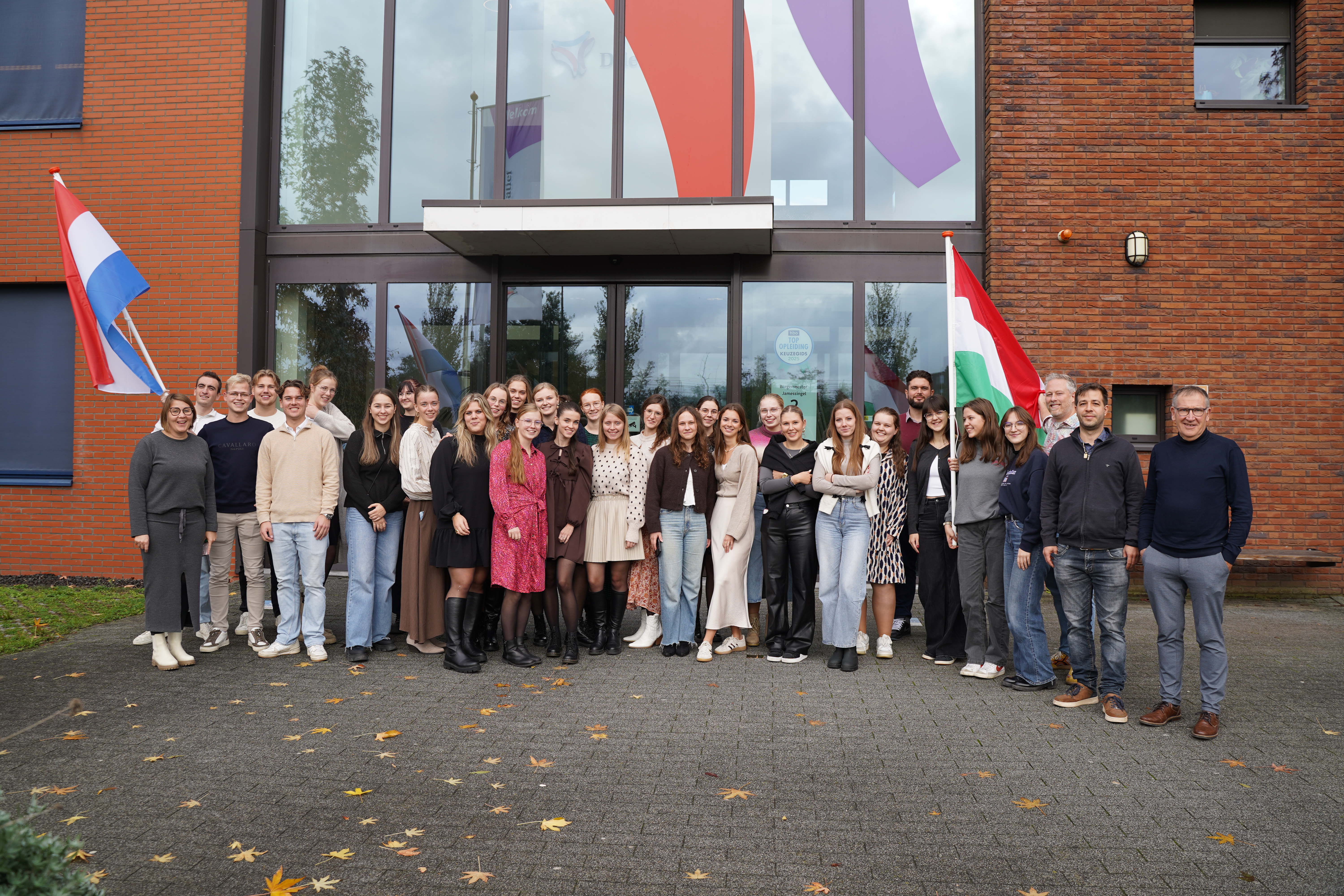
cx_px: 672
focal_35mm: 28
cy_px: 448
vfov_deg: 46.4
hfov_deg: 65.5
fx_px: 1045
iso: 100
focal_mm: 28
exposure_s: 1/160
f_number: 4
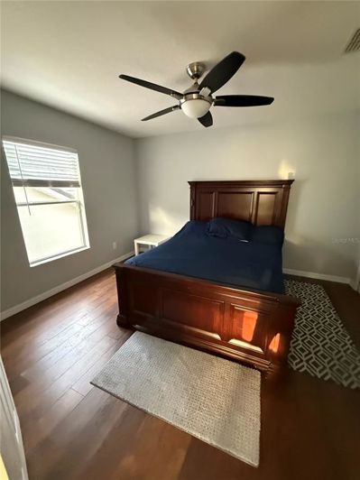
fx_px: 194
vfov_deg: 102.1
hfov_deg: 85.7
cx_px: 180
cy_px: 240
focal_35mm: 14
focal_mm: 2.22
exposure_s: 1/57
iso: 1600
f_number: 2.2
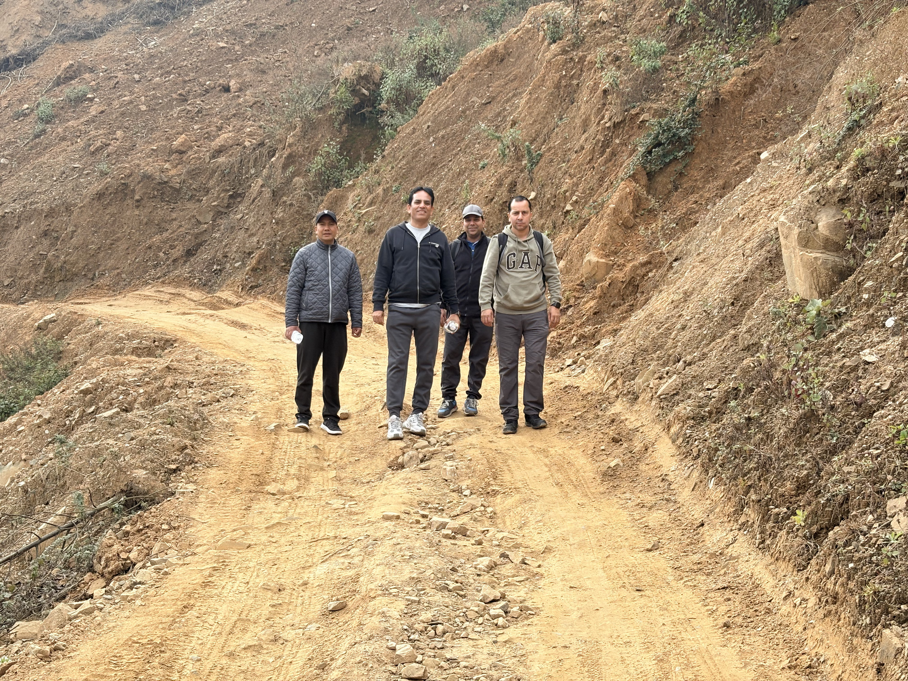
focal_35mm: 52
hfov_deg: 36.8
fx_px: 1364
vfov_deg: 28.0
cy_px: 340
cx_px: 454
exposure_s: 1/896
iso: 40
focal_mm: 5.96
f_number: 1.6
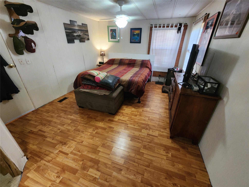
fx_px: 94
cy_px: 94
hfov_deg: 106.2
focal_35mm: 13
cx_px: 124
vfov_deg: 89.9
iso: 500
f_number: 2.2
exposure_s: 1/30
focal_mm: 2.2
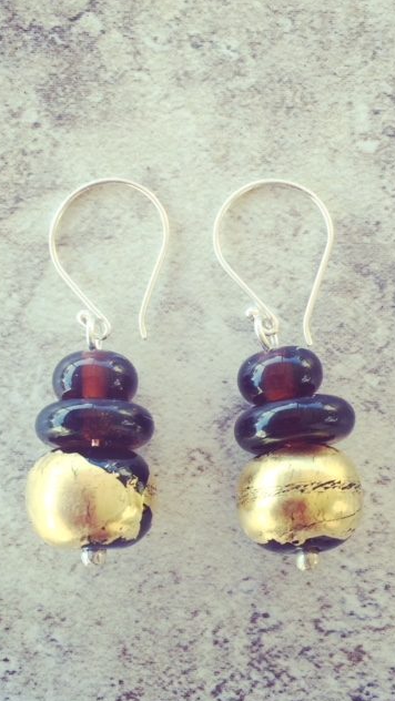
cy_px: 350
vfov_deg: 47.3
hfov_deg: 27.7
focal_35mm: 43
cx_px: 204
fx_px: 800
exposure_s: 1/204
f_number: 2.2
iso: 32
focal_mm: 4.15
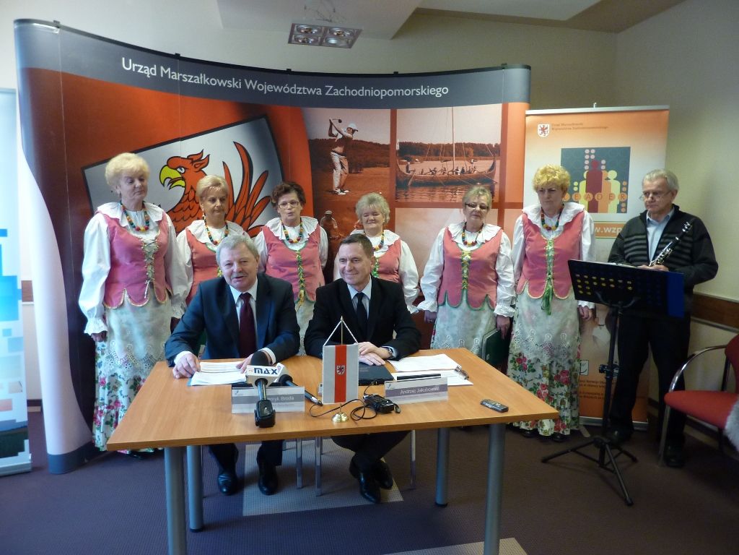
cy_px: 278
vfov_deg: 54.9
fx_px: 534
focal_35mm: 25
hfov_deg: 69.4
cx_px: 370
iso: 200
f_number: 3.3
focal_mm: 4.1
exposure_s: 1/15
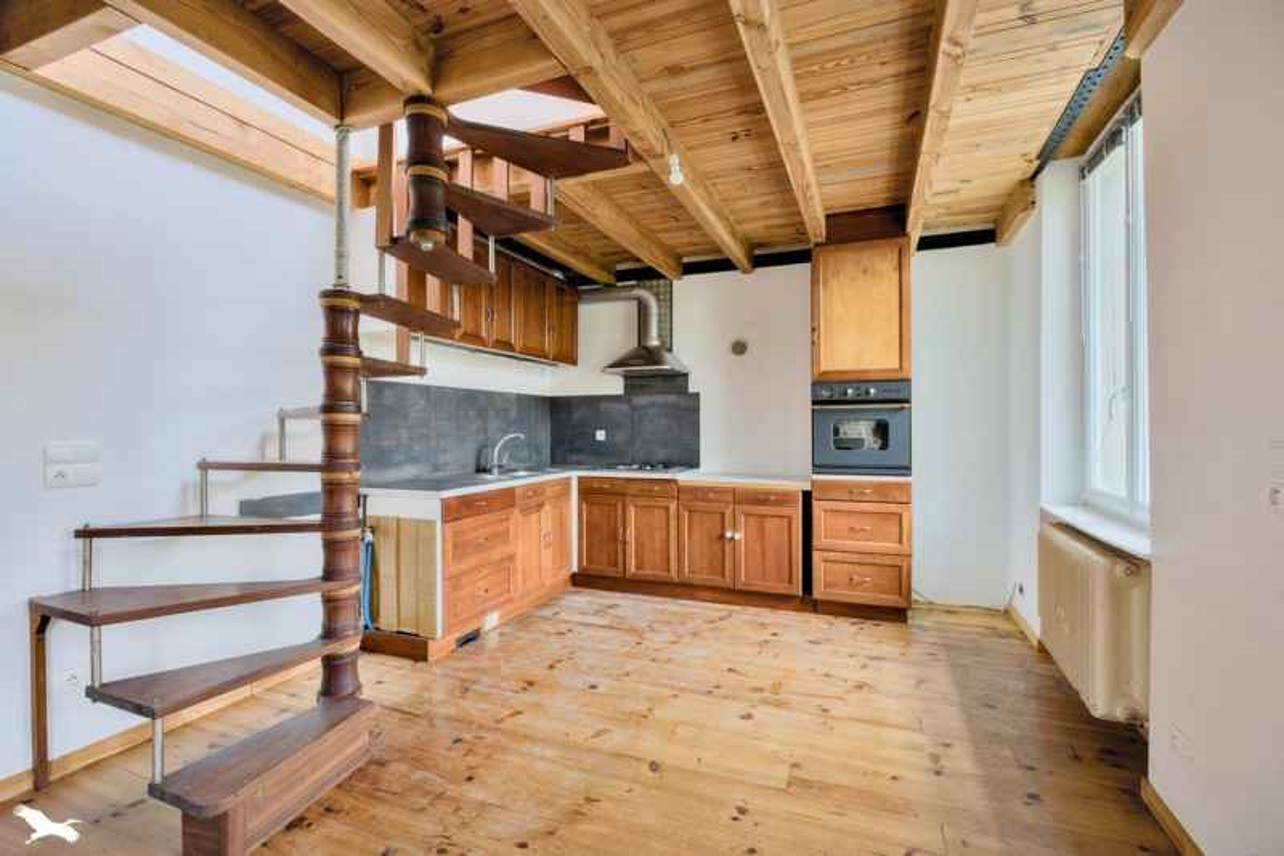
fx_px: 571
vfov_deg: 73.7
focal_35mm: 16
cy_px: 428
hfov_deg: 96.7
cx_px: 642
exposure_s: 1/8
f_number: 8
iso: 800
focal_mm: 16
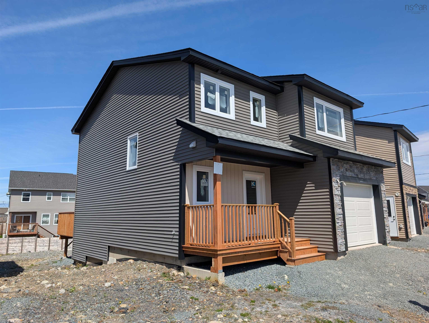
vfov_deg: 56.9
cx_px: 214
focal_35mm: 24
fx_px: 298
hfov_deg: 71.5
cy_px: 162
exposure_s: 1/1381
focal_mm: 6.9
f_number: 1.68
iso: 17
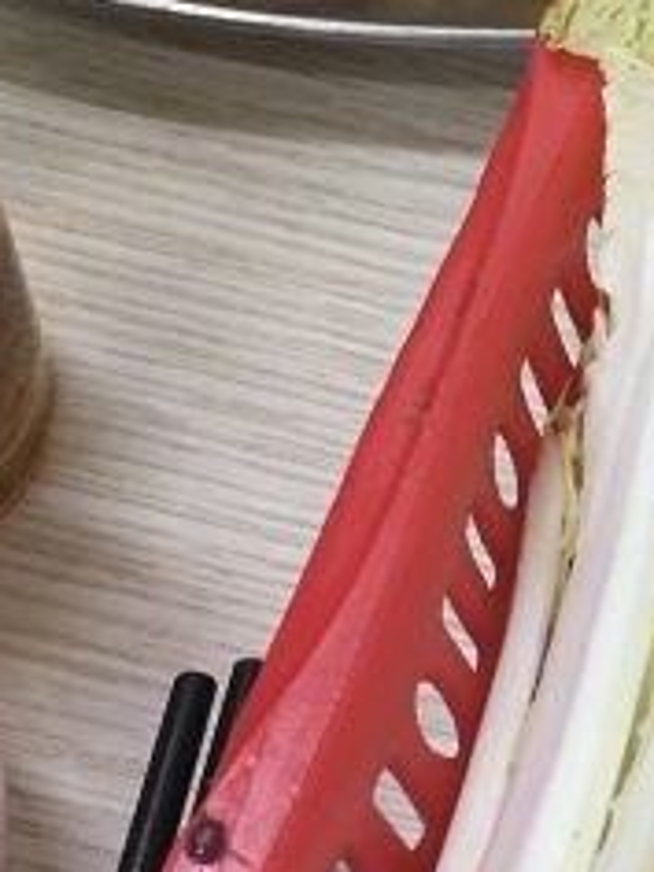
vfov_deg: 22.6
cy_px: 222
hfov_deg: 16.3
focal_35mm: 86
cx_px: 822
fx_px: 2166
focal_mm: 4.15
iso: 100
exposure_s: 1/17
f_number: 2.2
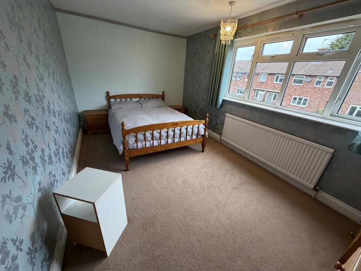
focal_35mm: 14
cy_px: 136
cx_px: 180
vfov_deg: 85.7
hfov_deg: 102.1
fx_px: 146
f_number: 2.2
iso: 320
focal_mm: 2.22
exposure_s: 1/103
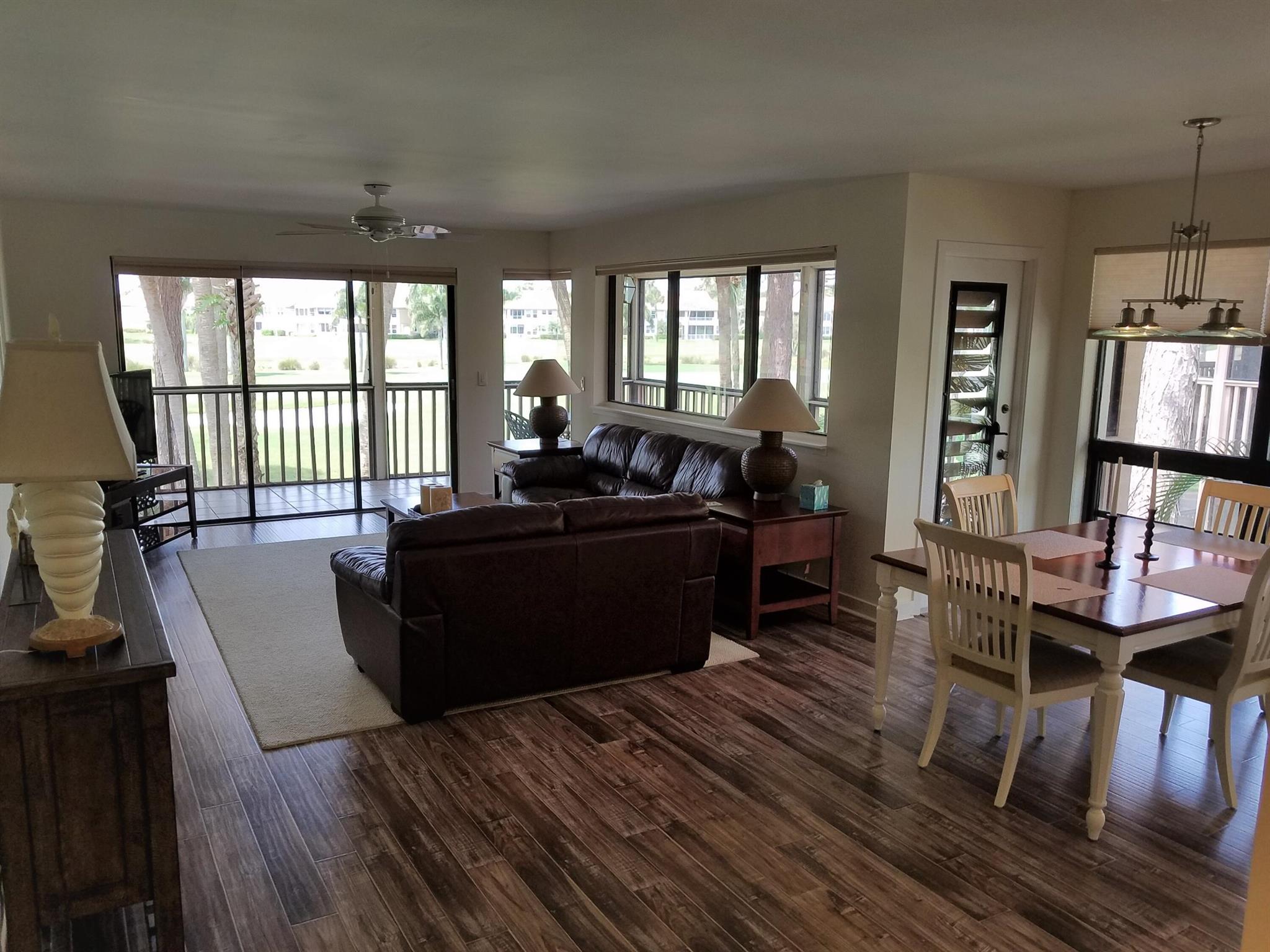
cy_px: 476
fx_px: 954
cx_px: 635
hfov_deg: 67.3
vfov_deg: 53.1
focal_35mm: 26
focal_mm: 4.2
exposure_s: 1/120
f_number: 1.7
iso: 64
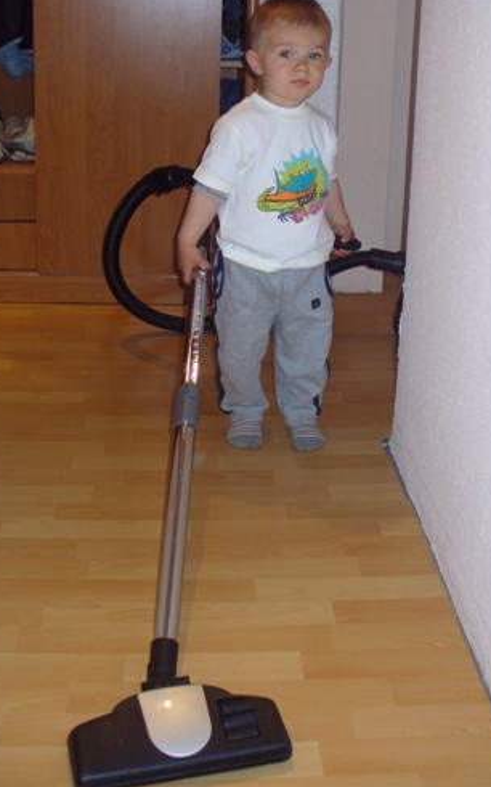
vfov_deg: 41.7
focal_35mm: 48
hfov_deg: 26.9
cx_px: 260
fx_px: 1028
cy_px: 321
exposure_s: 1/30
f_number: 2.8
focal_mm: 6.1
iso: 100
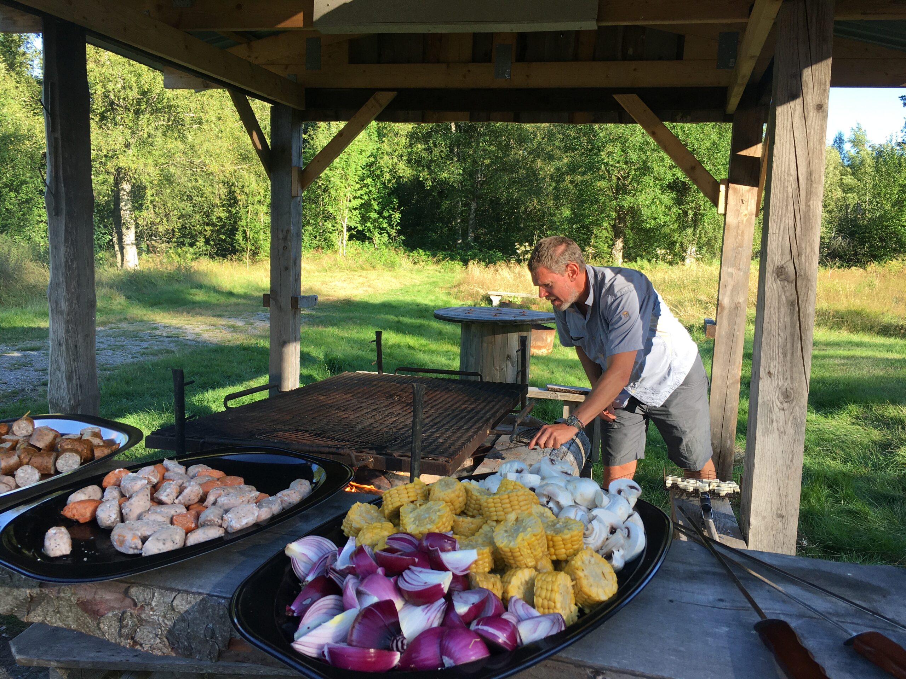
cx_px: 453
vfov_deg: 48.2
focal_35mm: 29
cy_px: 340
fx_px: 759
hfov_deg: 61.7
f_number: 2.2
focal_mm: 4.15
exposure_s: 1/225
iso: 25
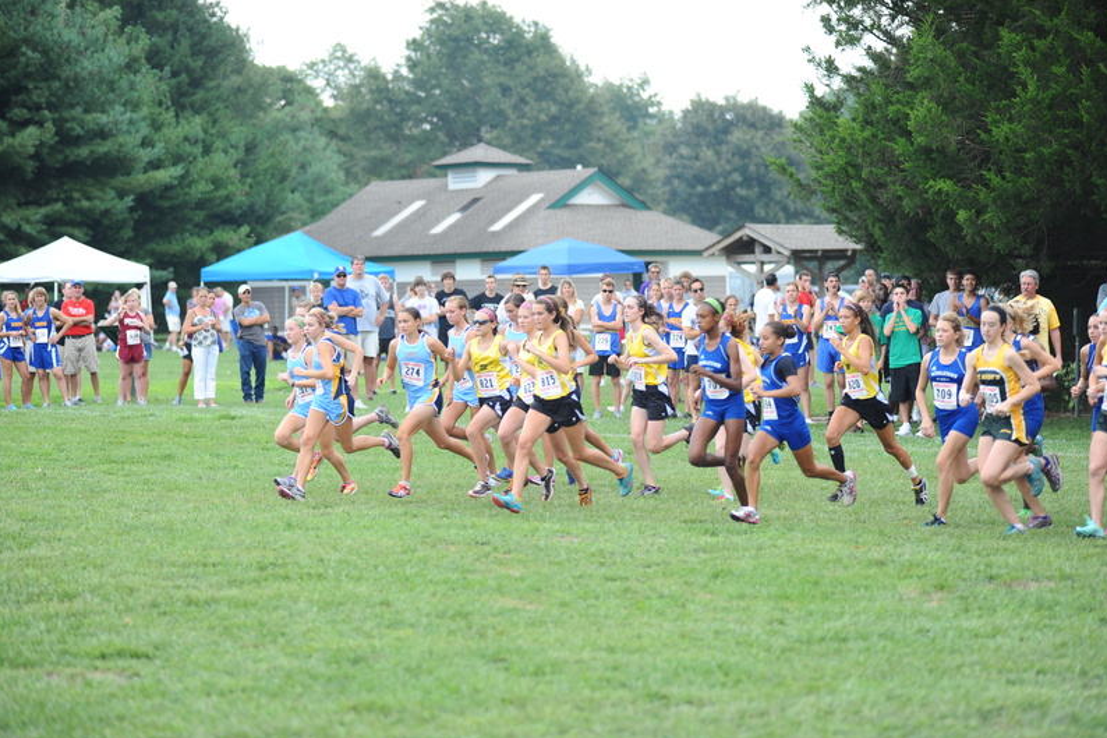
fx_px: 4181
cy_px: 370
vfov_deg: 10.1
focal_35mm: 136
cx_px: 555
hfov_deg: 15.1
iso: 400
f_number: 2.8
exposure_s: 1/1250
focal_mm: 135
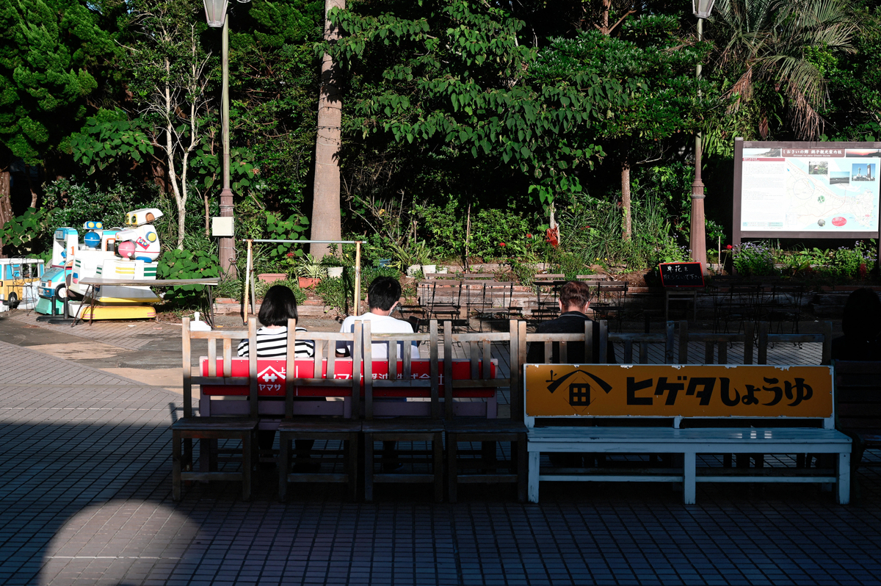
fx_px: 1394
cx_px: 440
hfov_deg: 35.1
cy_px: 293
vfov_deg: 23.7
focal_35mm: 57
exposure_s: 1/400
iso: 100
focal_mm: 57
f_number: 5.6
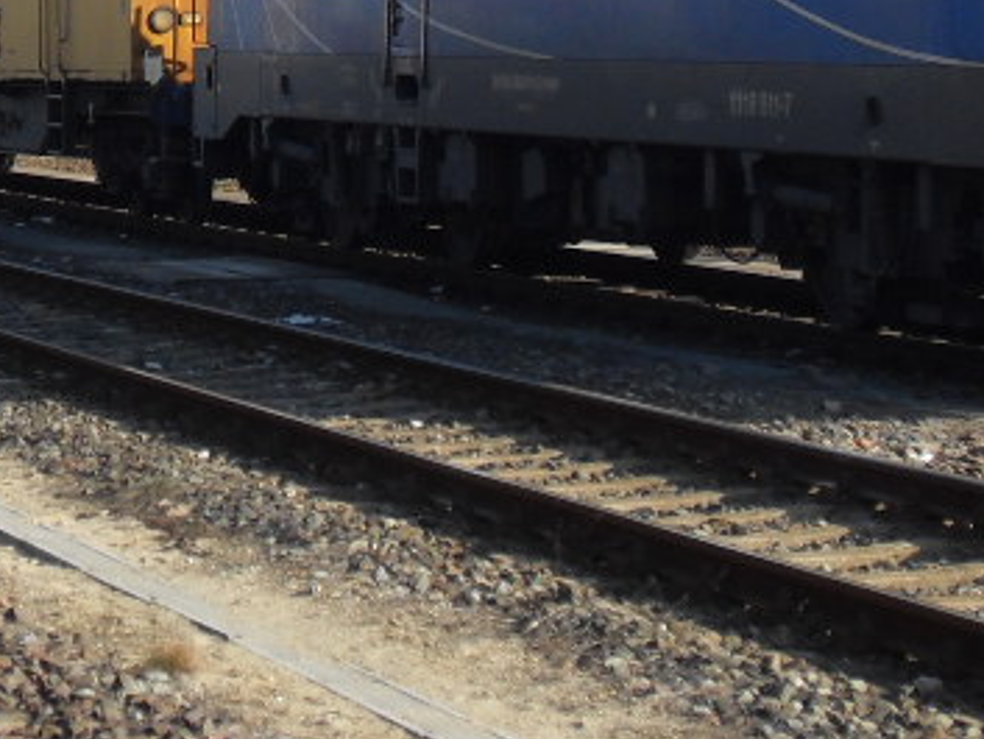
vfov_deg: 8.6
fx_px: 4863
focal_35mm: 171
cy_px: -145
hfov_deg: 11.6
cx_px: 541
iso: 80
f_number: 3.7
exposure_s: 1/500
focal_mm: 10.1
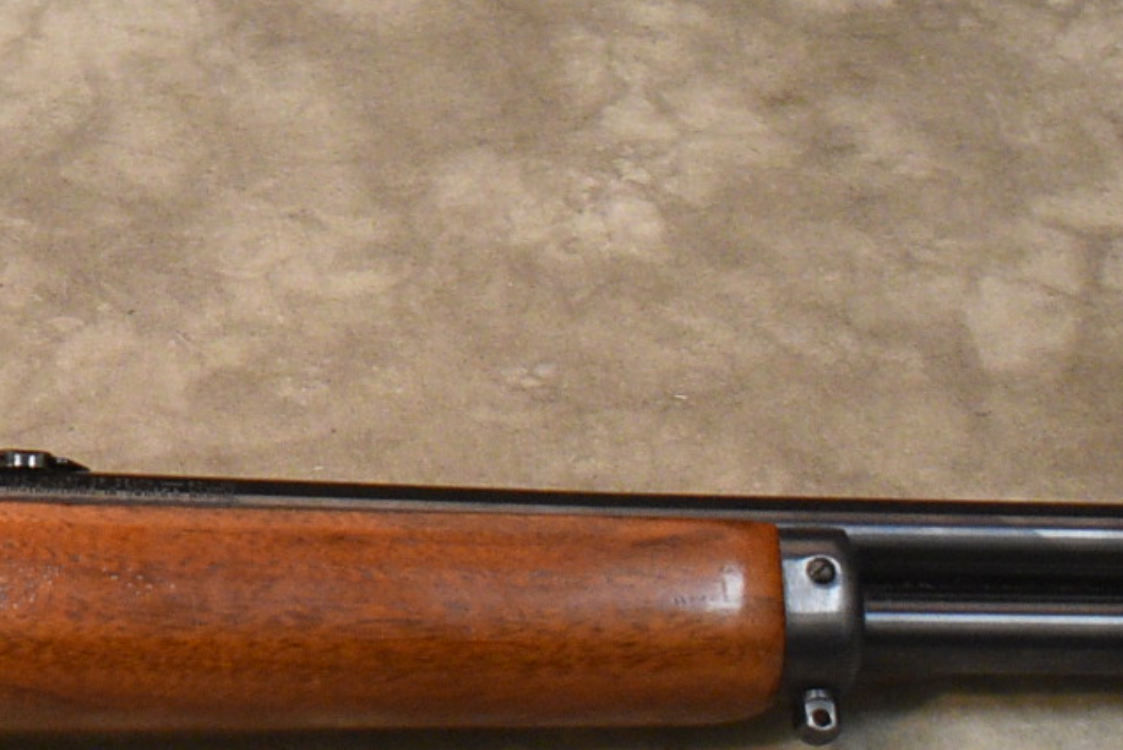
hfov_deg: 11.2
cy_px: -25
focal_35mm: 176
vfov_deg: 7.8
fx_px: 5505
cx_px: -503
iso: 1100
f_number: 4
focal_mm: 25
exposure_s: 1/125
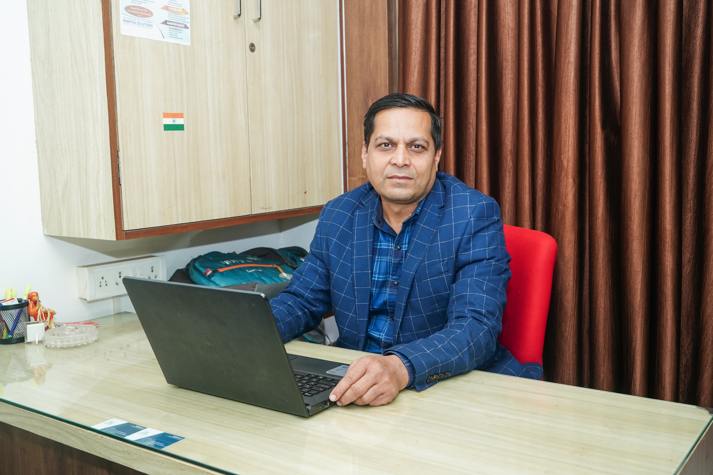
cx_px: 356
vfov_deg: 36.9
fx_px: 713
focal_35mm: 36
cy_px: 238
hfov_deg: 53.1
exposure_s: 1/160
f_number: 5
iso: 1000
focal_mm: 36
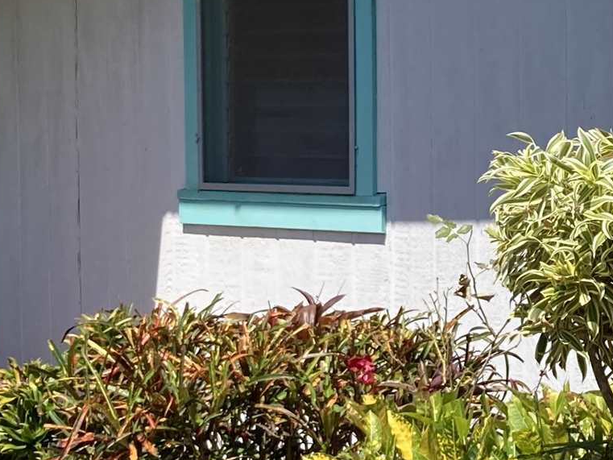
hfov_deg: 16.9
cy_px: 145
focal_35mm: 113
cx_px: 648
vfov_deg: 13.1
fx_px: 2001
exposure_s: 1/1350
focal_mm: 3.99
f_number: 1.8
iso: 20
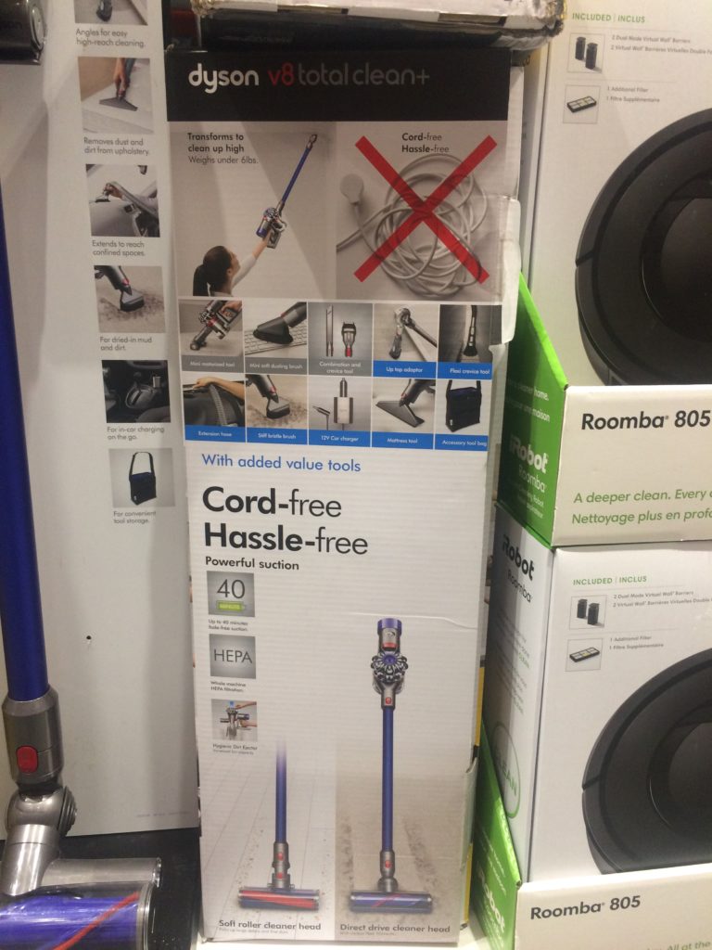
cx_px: 356
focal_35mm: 29
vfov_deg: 61.7
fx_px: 795
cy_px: 475
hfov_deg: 48.2
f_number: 2.2
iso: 160
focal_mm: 4.15
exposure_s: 1/33
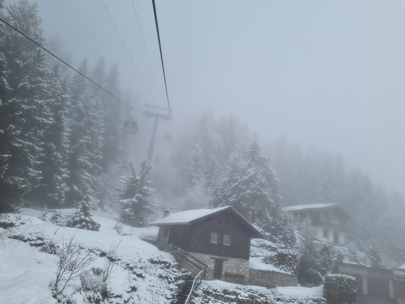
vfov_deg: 53.1
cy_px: 152
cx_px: 202
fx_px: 304
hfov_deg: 67.3
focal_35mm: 26
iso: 50
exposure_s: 1/1996
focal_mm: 5.4
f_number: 1.8
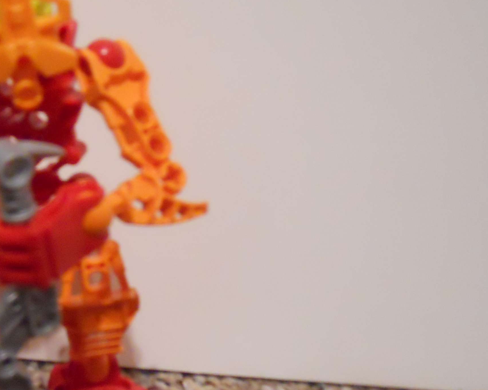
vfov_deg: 29.1
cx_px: 65
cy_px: 223
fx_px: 751
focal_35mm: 52
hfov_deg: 34.3
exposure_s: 1/15
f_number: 2.7
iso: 800
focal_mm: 5
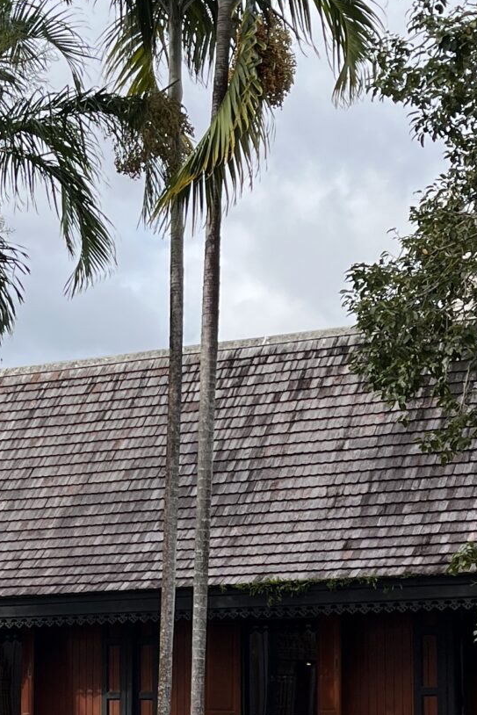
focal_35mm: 85
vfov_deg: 23.4
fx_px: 1689
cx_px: 115
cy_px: 620
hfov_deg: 16.0
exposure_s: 1/1802
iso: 50
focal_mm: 5.1
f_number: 1.6
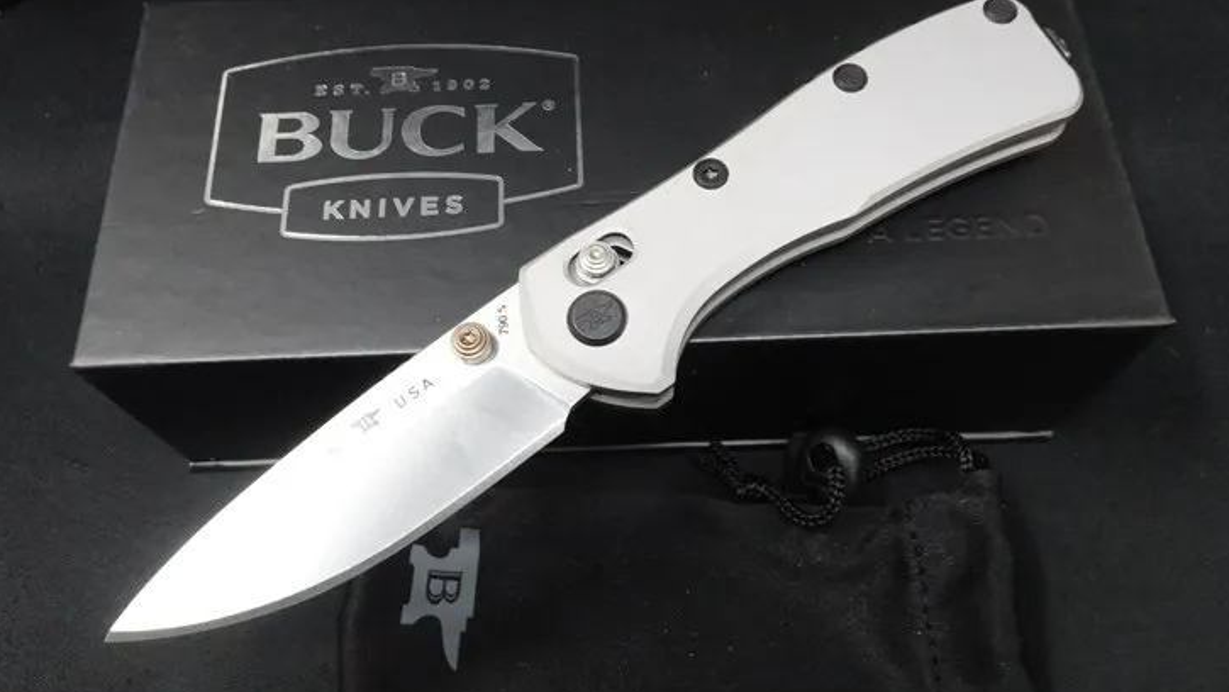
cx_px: 620
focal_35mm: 31
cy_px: 374
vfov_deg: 37.8
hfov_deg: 62.6
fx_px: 1010
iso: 2000
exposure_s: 1/30
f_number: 11
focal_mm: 10.83
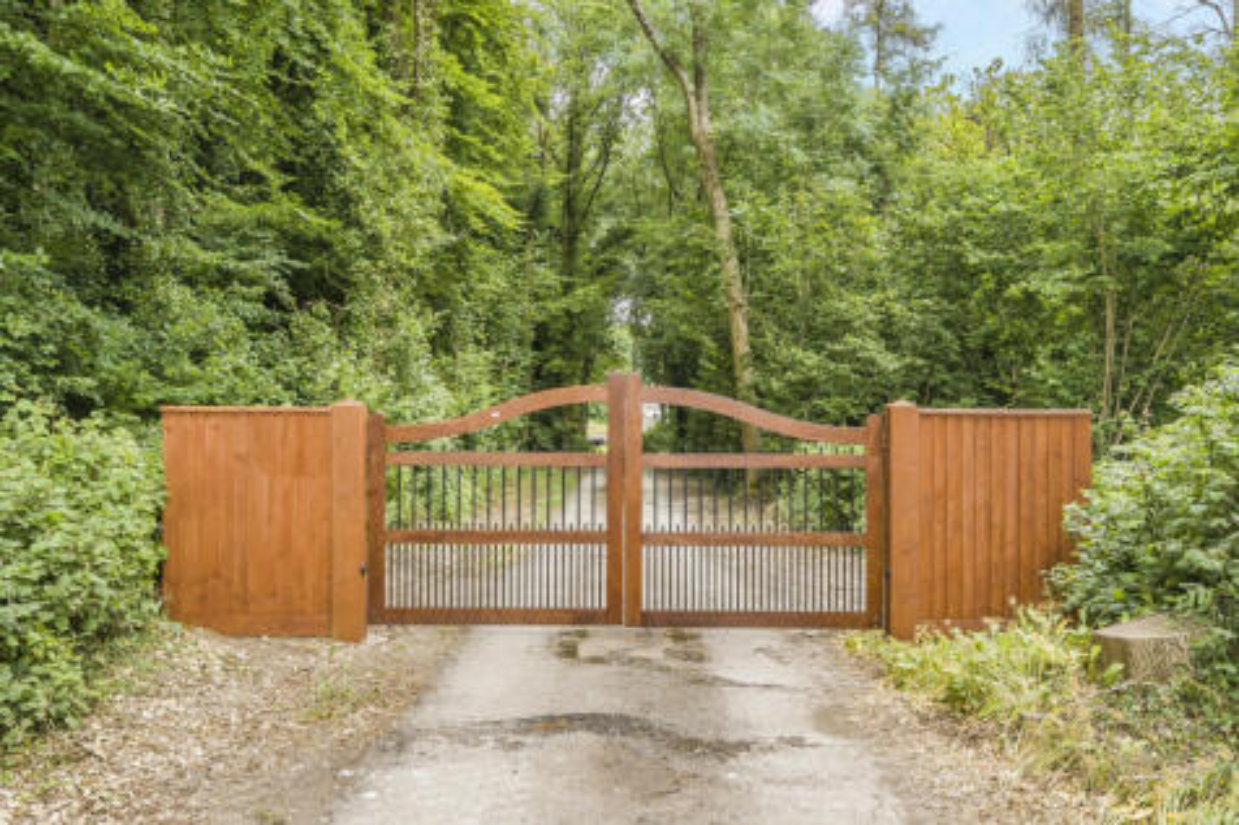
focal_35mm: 30
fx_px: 1032
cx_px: 620
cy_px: 412
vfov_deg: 43.6
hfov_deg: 61.9
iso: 400
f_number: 8
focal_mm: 20
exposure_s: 1/160
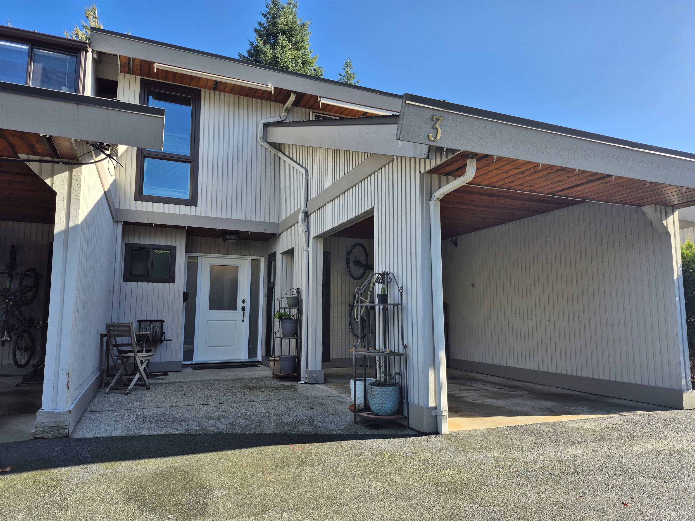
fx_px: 462
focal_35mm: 23
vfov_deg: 58.9
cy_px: 260
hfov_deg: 73.9
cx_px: 348
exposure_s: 1/688
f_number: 1.8
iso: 25
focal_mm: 5.4
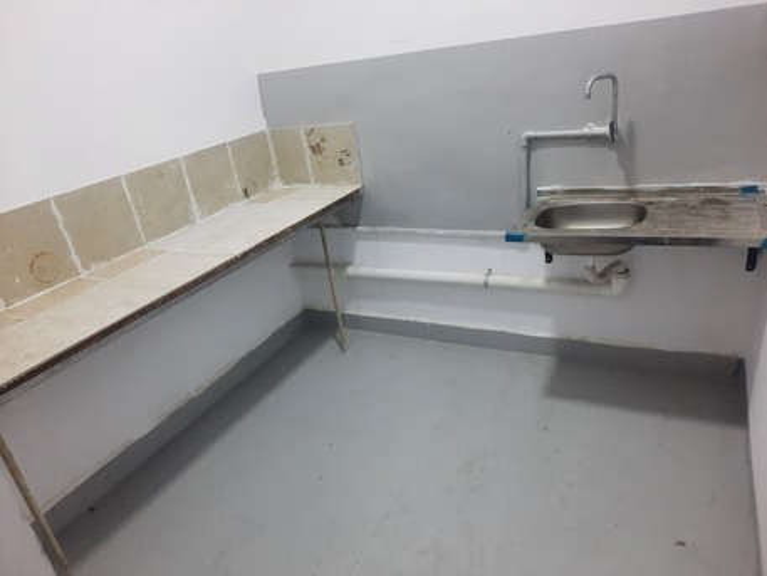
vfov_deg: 54.9
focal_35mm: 25
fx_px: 554
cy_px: 288
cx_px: 384
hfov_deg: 69.4
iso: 250
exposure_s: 1/60
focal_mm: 4.6
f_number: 2
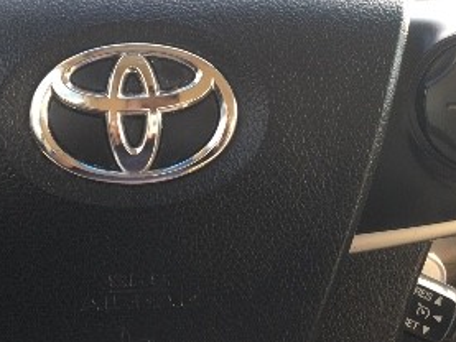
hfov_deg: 28.9
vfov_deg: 21.9
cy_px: 130
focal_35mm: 67
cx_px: 173
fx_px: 883
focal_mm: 4.15
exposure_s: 1/60
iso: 32
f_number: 2.2
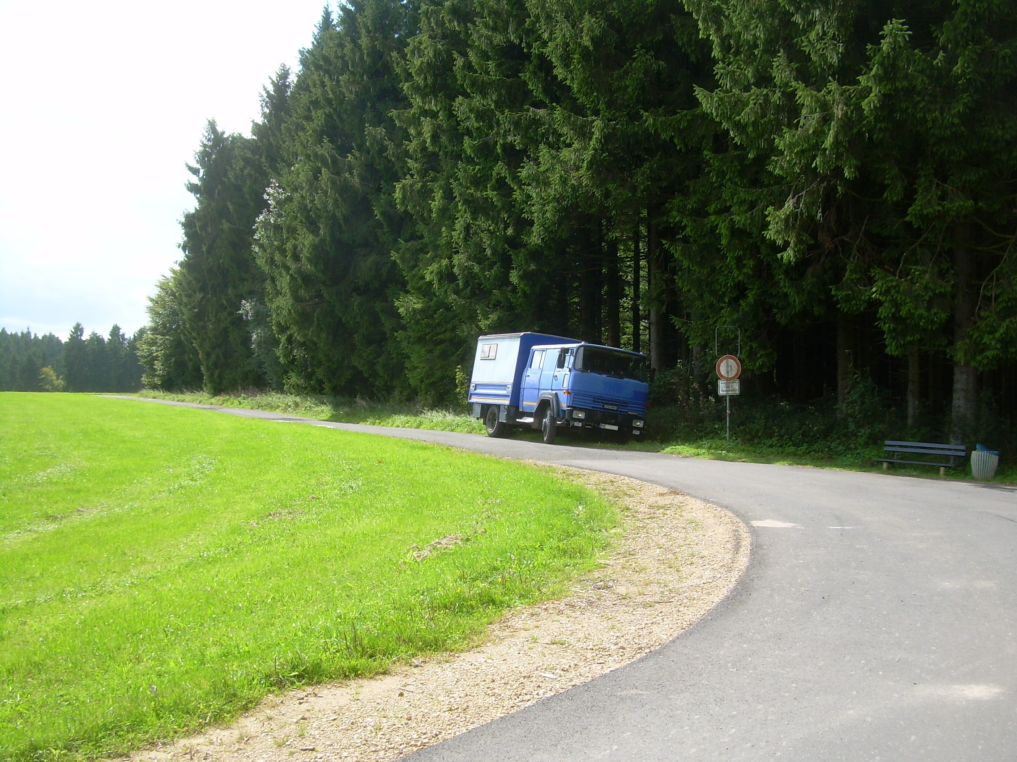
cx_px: 508
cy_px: 381
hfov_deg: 49.0
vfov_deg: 37.7
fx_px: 1116
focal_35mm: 38
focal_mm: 6.3
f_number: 4.6
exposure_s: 1/210
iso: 50
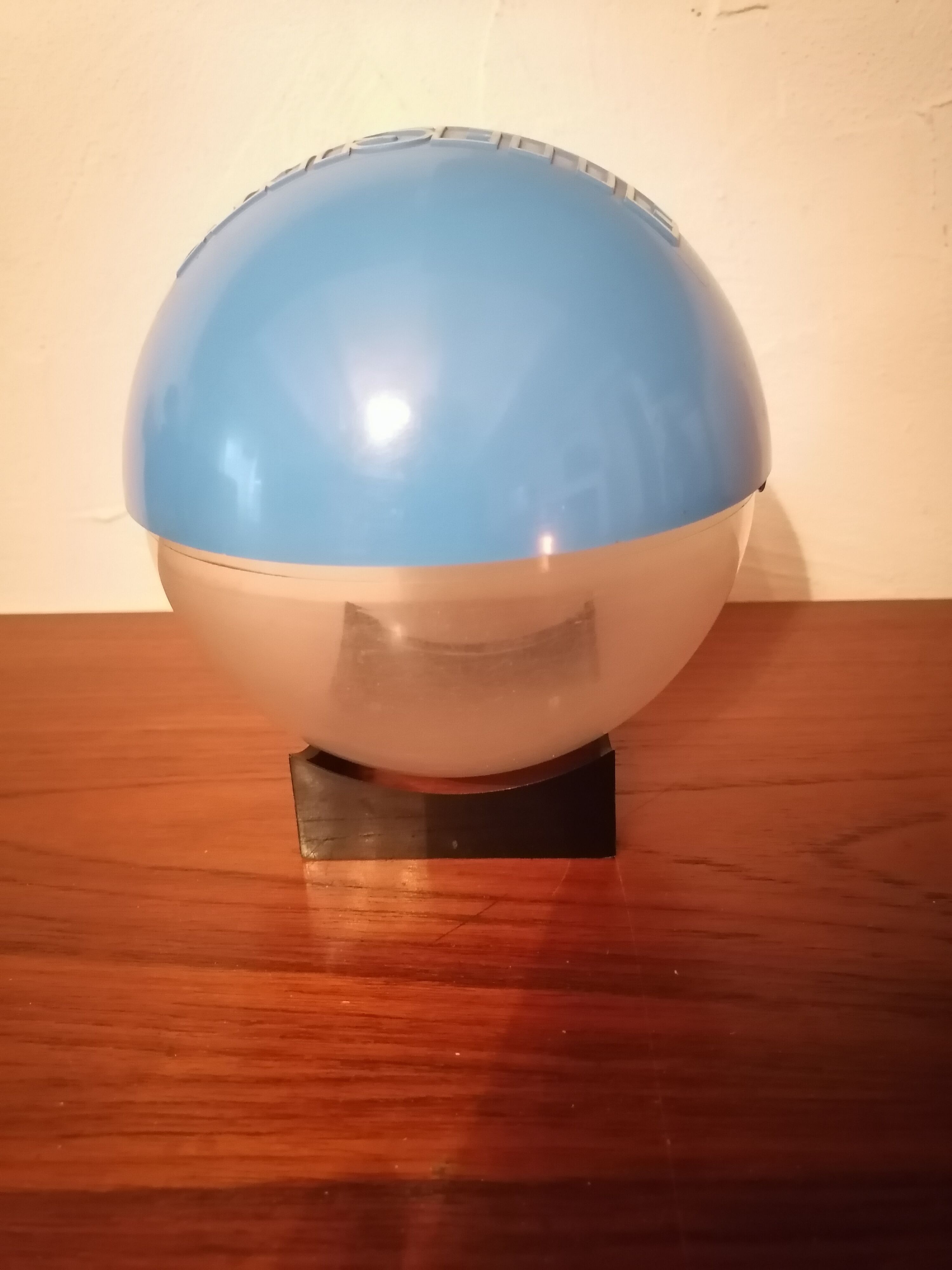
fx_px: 990
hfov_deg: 51.4
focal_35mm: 27
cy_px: 635
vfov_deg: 65.3
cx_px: 476
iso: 2000
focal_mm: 5.3
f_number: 1.8
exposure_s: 1/14.3
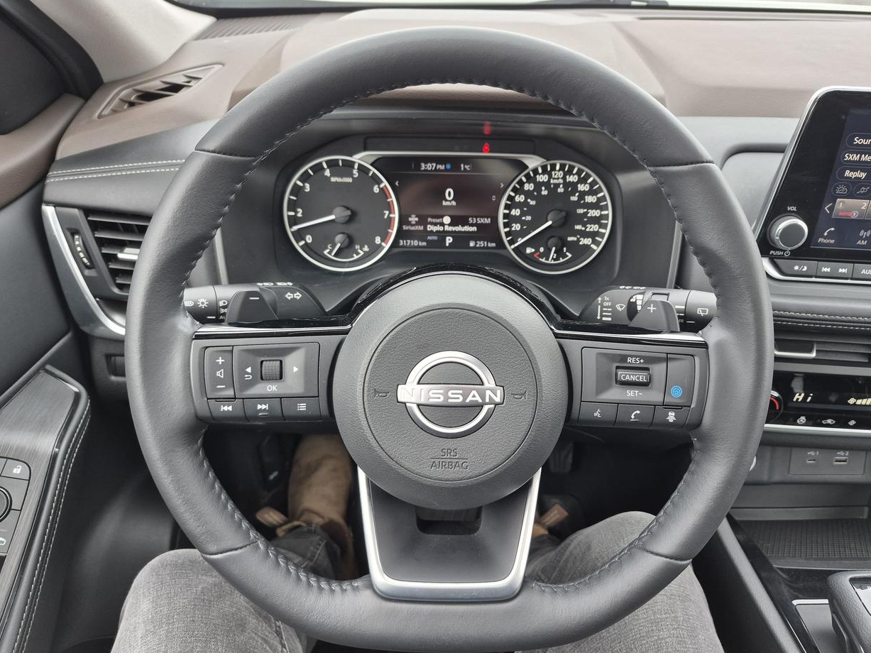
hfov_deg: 71.6
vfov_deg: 56.8
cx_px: 450
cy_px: 327
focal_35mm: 24
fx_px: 604
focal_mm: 5.4
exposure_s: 1/100
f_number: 1.8
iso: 64
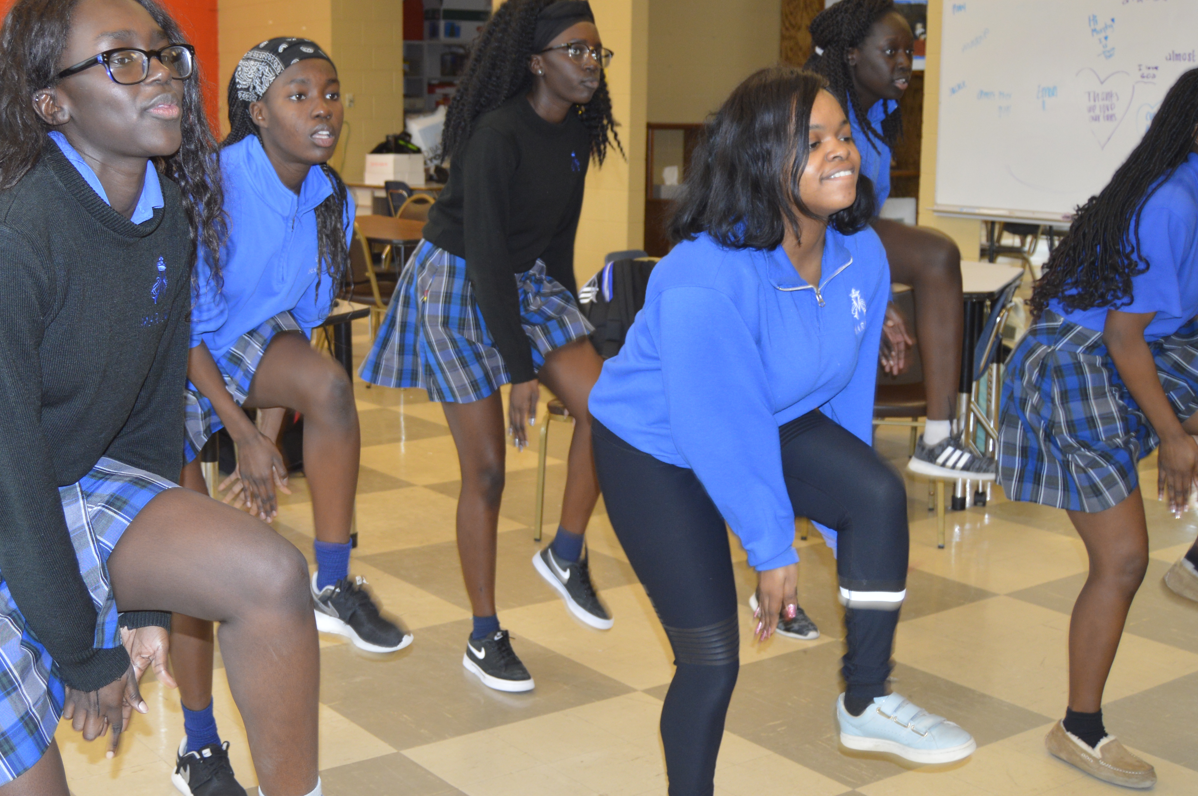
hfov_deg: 39.9
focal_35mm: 49
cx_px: 399
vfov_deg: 27.5
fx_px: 1629
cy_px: 360
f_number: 4
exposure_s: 1/80
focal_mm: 22
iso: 400
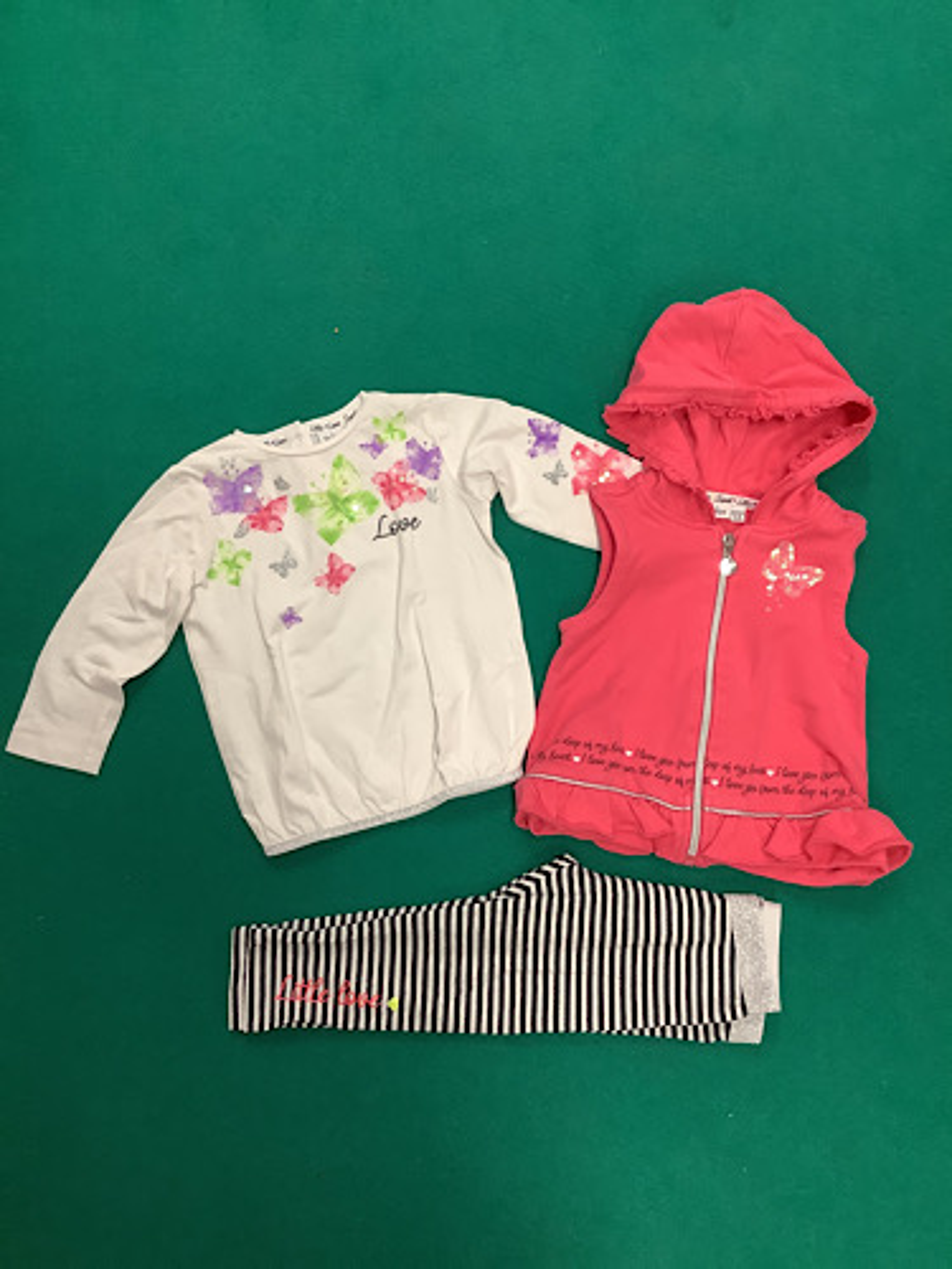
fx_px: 1137
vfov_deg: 58.4
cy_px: 634
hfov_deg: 45.4
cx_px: 476
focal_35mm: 31
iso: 125
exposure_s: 1/50
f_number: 2.4
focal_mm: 3.3
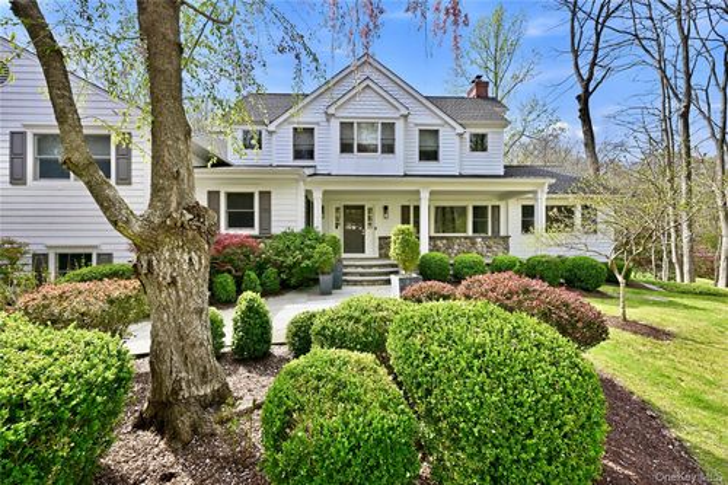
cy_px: 242
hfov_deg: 104.3
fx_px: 283
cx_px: 364
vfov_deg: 81.2
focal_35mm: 14
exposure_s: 1/40
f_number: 9
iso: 64
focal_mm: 14
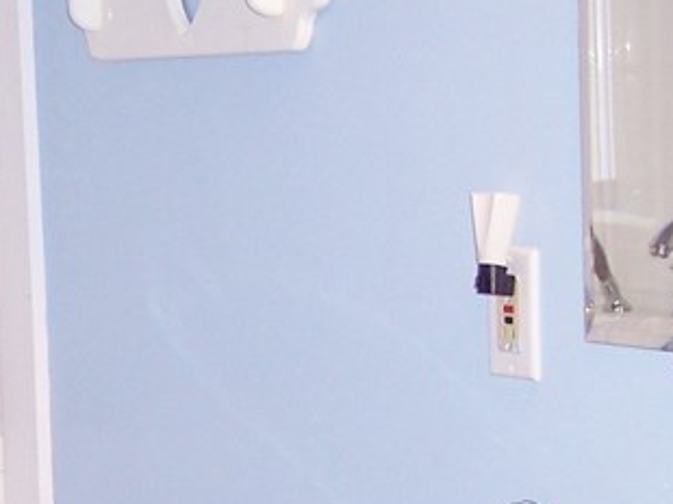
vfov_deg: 11.4
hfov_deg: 14.9
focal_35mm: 129
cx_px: -65
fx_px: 2506
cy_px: 500
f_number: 2.8
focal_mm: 8
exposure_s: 1/60
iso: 140
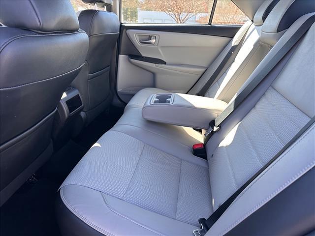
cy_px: 118
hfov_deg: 71.6
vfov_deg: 56.8
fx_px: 218
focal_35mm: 24
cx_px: 158
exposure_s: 1/177
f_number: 1.78
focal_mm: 6.86
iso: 80
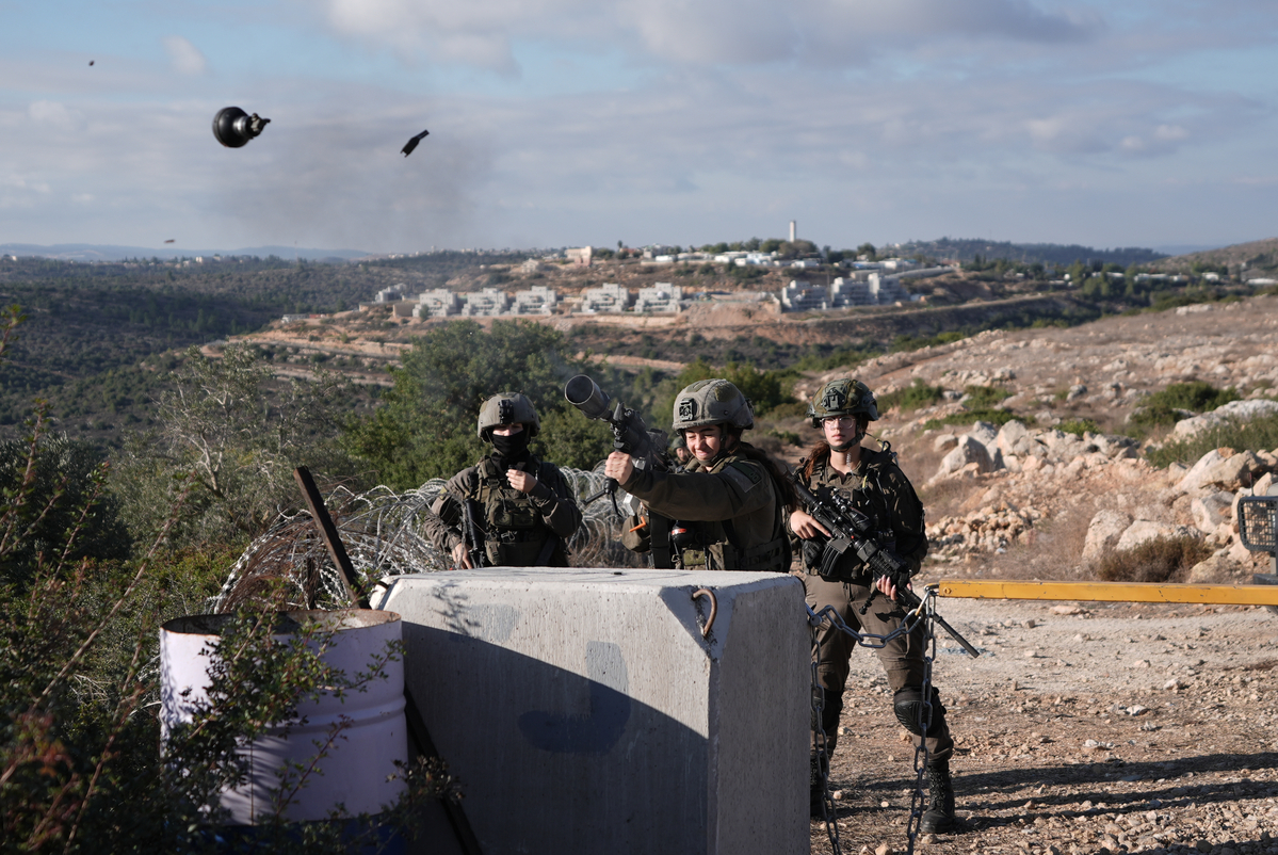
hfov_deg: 38.2
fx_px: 1848
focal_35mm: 52
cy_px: 428
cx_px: 639
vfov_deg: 26.0
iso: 200
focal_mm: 35
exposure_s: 1/4000
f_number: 2.8
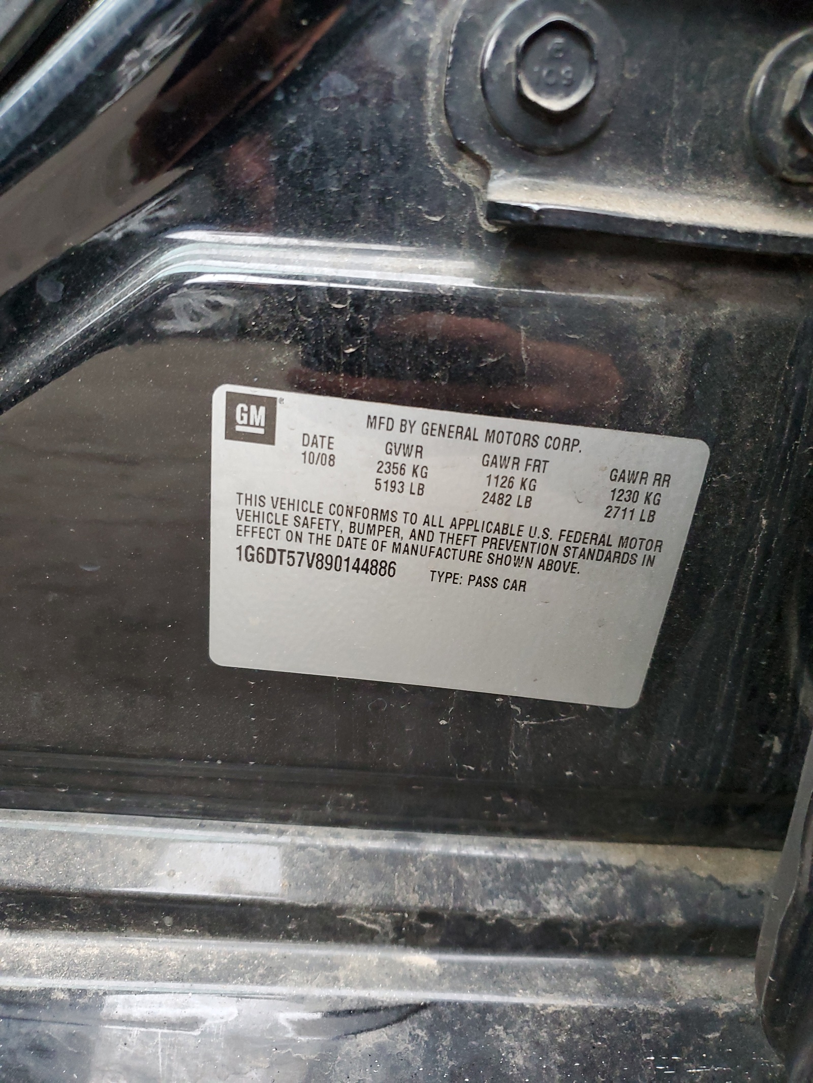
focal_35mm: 26
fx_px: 814
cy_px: 542
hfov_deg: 53.1
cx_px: 406
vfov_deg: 67.3
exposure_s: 1/60.2
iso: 229
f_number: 1.5
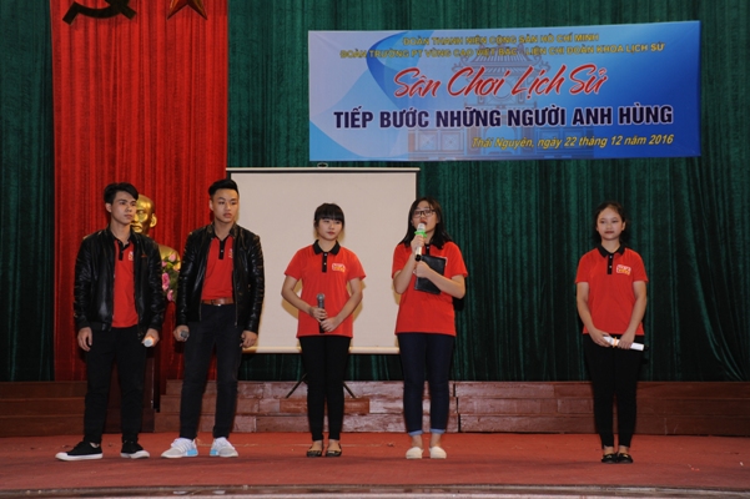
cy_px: 250
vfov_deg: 20.6
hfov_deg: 30.5
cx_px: 375
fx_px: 1374
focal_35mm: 66
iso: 640
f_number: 5.6
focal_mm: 66
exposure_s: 1/60
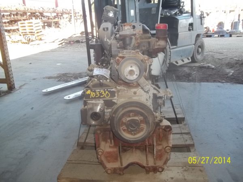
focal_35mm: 32
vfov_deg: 44.2
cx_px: 122
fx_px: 225
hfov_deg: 56.8
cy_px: 91
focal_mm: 5.7
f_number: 2.9
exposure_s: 1/60
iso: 64
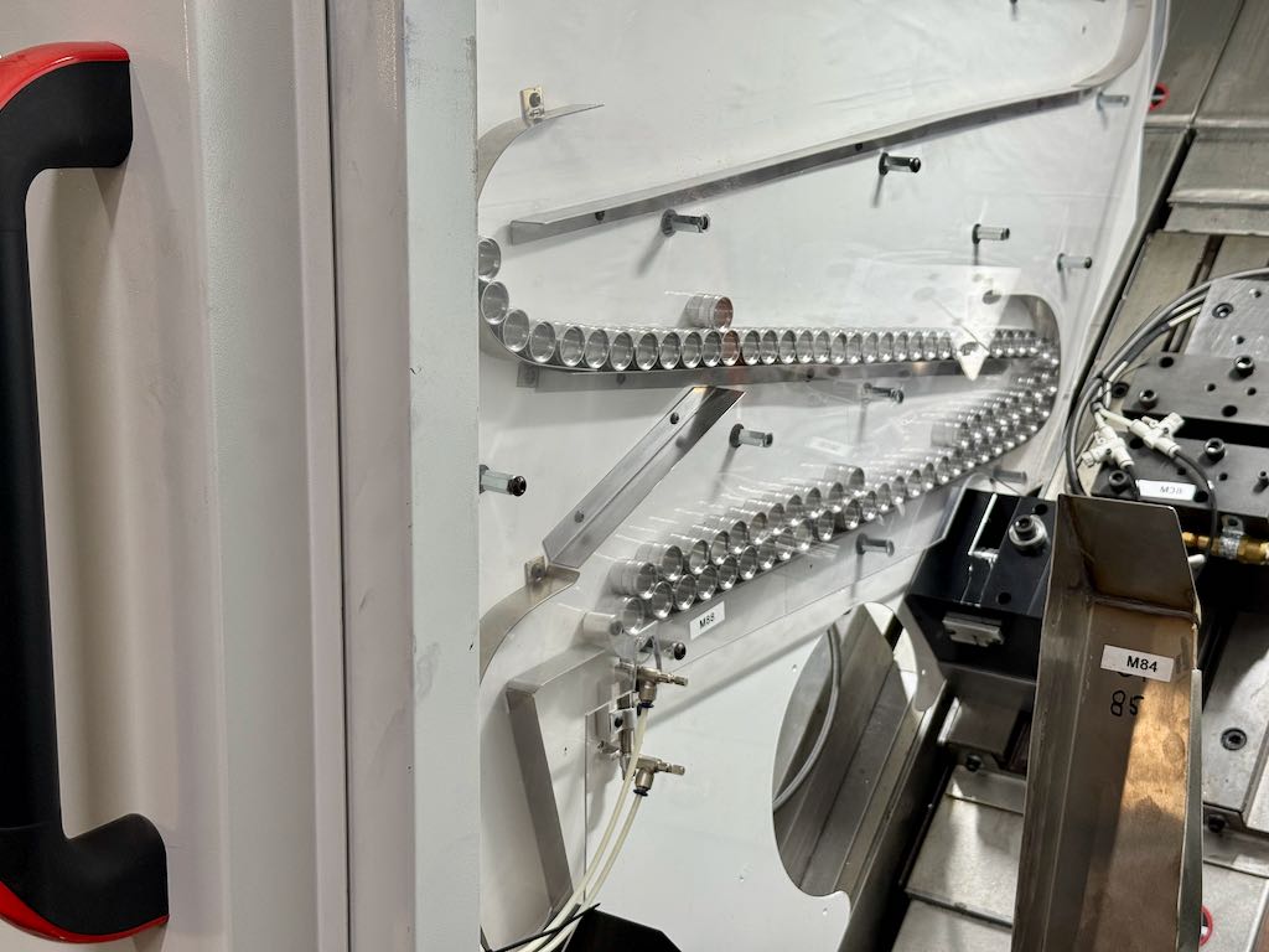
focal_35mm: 48
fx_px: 1760
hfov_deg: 39.7
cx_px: 634
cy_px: 476
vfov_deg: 30.3
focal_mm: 6.76
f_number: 1.78
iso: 50
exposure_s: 1/60
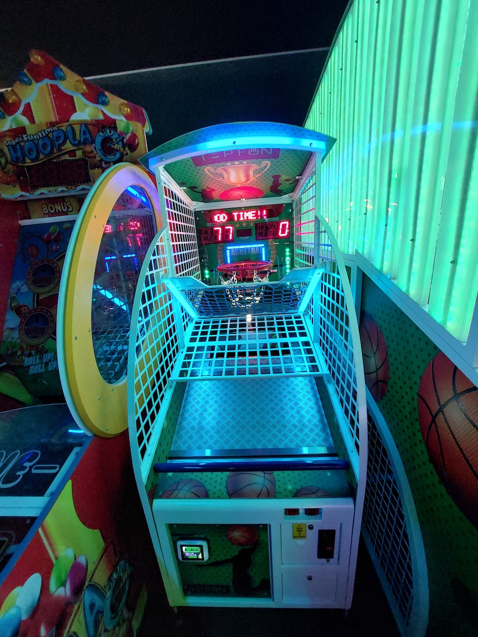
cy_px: 318
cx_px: 239
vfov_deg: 106.2
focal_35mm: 13
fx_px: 239
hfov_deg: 89.9
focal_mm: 1.74
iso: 320
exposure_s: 1/50
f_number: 2.2
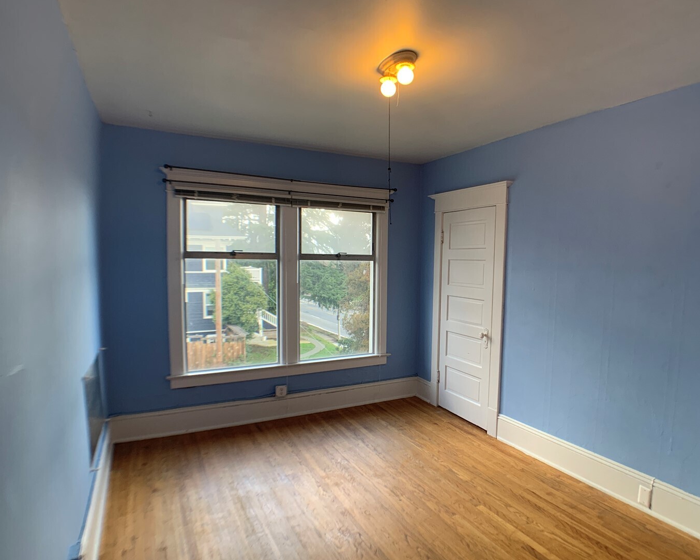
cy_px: 291
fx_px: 621
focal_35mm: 30
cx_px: 385
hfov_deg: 58.7
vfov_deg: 48.5
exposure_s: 1/116
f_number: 1.8
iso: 100
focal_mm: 4.25
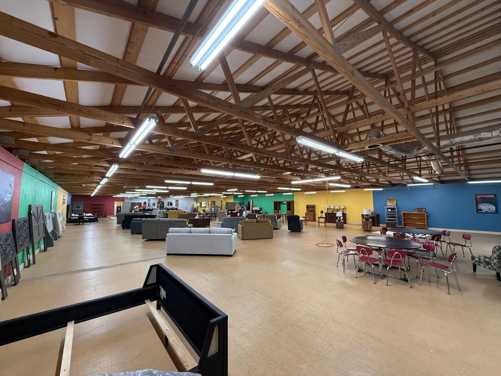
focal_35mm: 14
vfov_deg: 85.7
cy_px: 188
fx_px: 203
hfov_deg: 102.1
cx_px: 250
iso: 400
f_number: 2.2
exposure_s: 1/120
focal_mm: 2.22
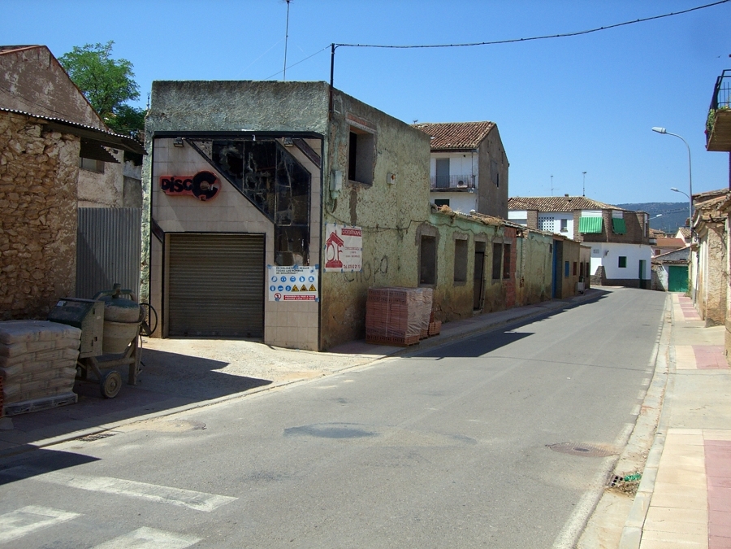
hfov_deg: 49.0
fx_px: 802
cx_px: 366
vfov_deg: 37.7
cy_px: 274
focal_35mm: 38
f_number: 4.3
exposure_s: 1/640
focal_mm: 6.2
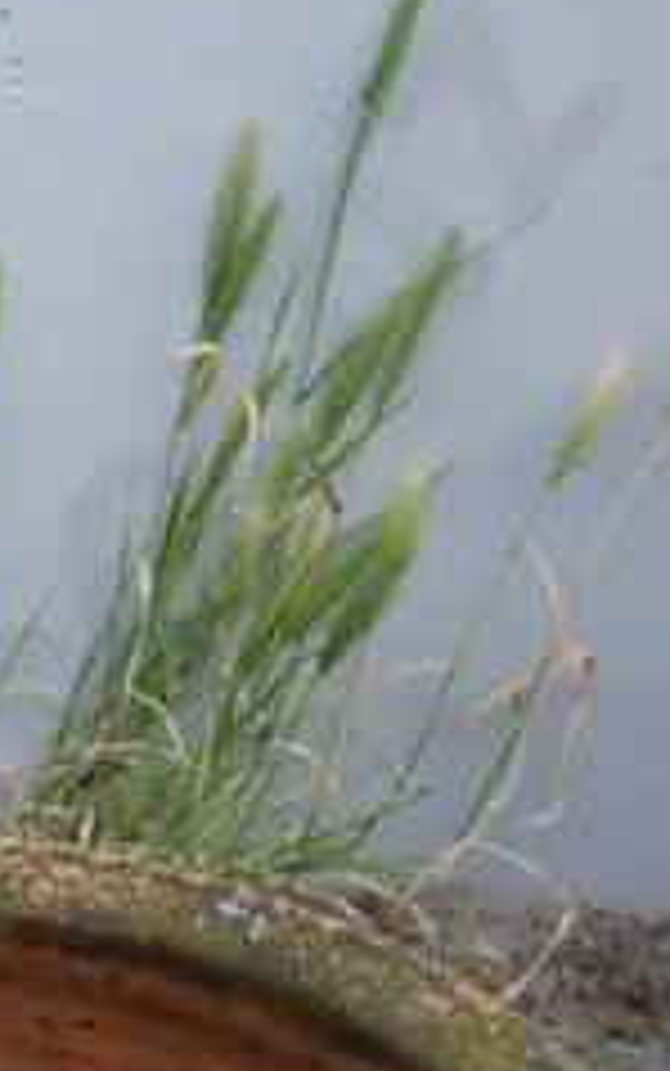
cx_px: -839
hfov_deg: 8.8
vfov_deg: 13.7
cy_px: 1881
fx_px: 3998
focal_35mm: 137
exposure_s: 1/200
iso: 200
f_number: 5.6
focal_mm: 15
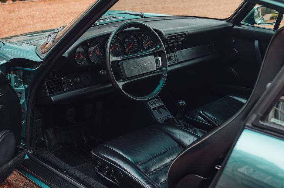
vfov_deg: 24.1
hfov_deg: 35.7
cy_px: 94
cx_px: 142
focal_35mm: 56
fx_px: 441
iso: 800
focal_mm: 56
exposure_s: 1/50
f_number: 5
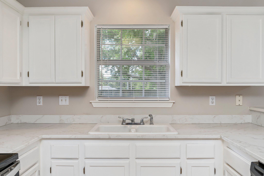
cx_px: 132
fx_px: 205
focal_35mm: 28
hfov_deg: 65.5
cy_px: 88
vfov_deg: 46.3
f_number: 9
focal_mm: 28
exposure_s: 1/30
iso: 250
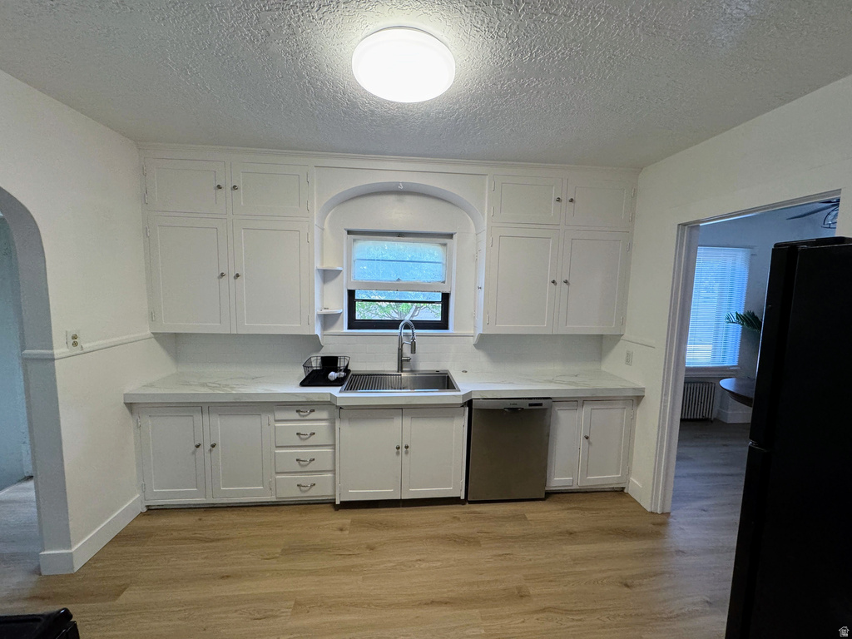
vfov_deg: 85.7
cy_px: 320
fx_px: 345
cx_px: 426
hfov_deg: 102.1
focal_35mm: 14
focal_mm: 2.22
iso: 250
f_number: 2.2
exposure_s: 1/120
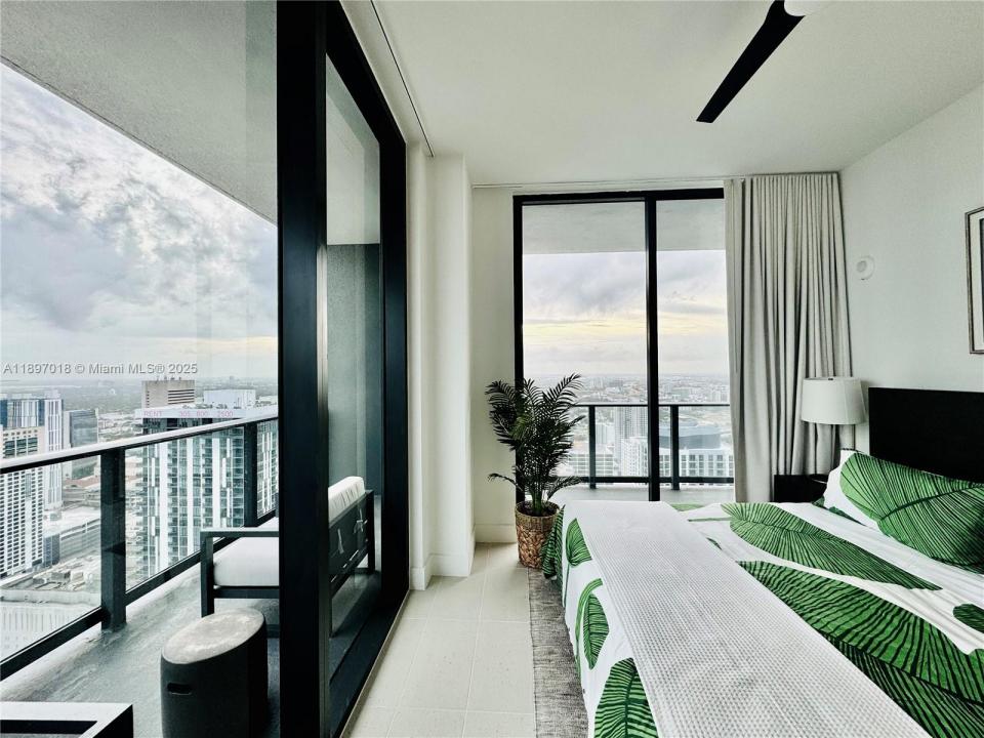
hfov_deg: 102.1
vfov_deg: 85.7
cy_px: 369
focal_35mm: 14
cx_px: 492
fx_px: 398
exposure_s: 1/120
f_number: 2.2
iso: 40
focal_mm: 2.22
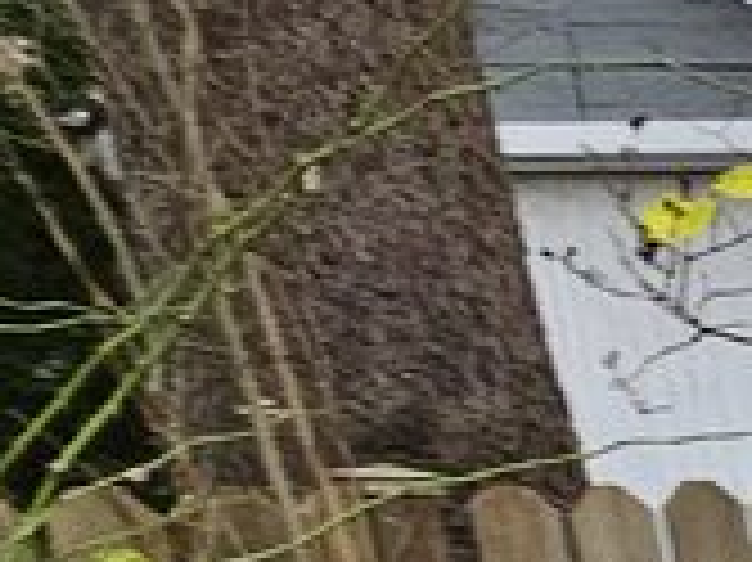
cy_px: 1187
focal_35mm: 104
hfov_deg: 9.6
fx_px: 2258
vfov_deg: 12.3
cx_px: 2637
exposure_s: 1/60
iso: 50
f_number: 2.2
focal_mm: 2.2
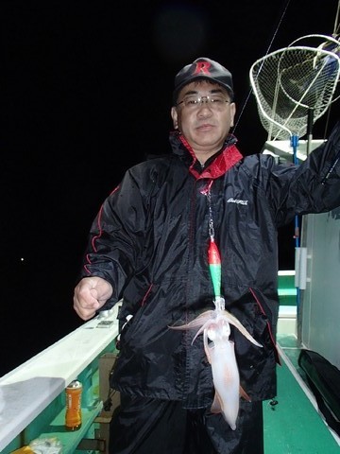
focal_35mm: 28
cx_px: 170
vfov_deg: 63.4
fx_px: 367
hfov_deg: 49.7
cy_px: 227
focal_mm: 5
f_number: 3.9
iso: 400
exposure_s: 1/30
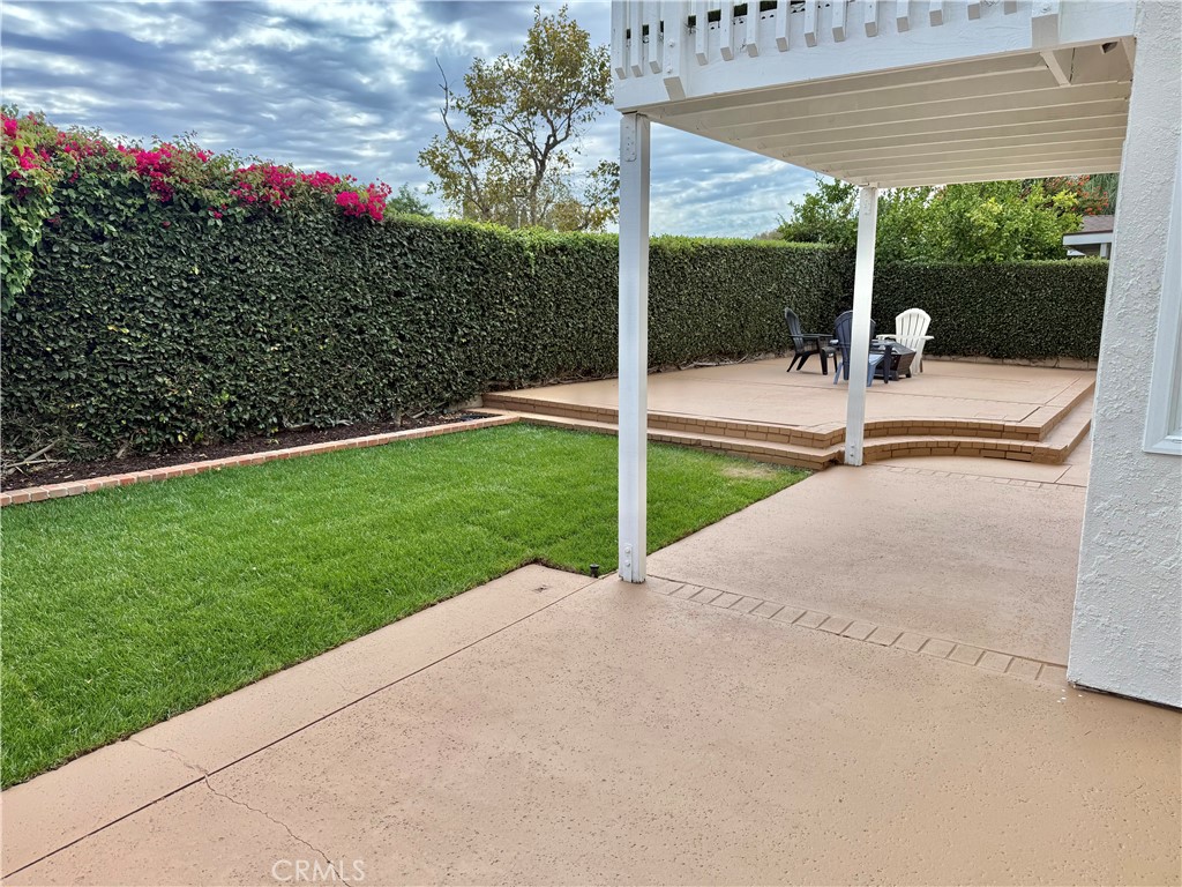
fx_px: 820
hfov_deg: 71.6
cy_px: 444
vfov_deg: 56.8
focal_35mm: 24
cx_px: 591
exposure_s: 1/2703
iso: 100
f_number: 1.78
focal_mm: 6.76
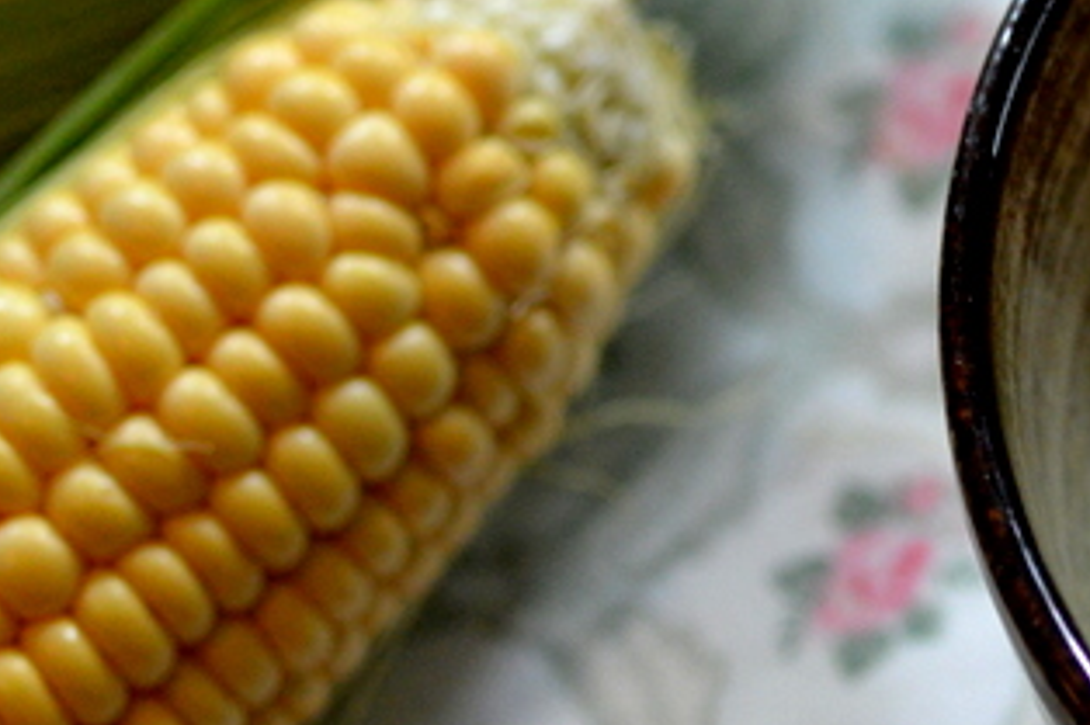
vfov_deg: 11.0
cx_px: 1264
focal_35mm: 125
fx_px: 3783
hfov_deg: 15.8
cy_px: 340
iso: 280
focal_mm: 18.5
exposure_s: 1/250
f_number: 2
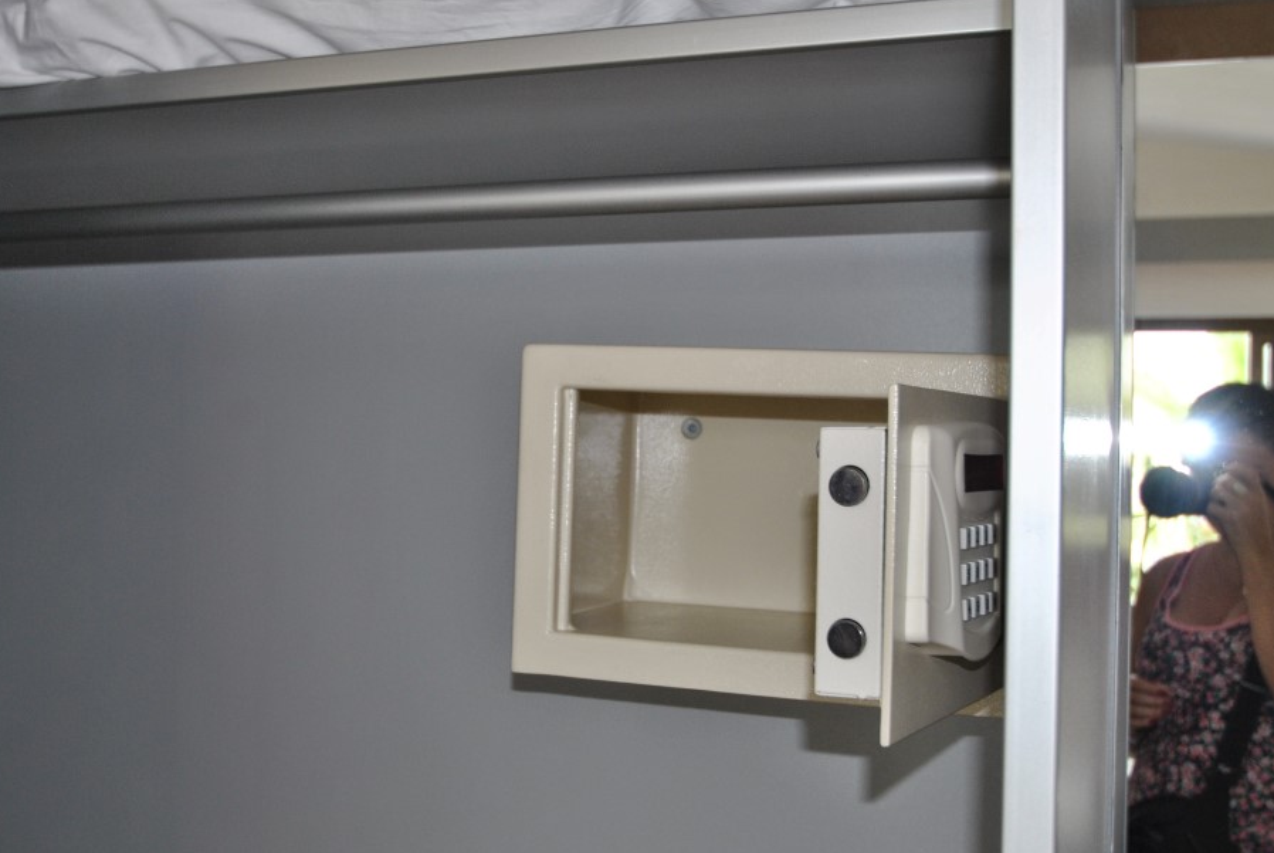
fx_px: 1630
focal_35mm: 46
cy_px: 471
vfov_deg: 29.3
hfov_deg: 42.7
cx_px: 577
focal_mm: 24
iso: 200
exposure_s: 1/60
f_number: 4.5
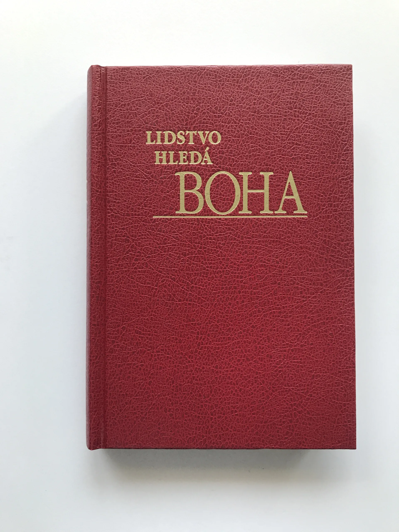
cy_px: 266
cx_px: 200
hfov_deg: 49.7
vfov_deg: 63.4
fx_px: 430
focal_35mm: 28
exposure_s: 1/33
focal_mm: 3.99
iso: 25
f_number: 1.8
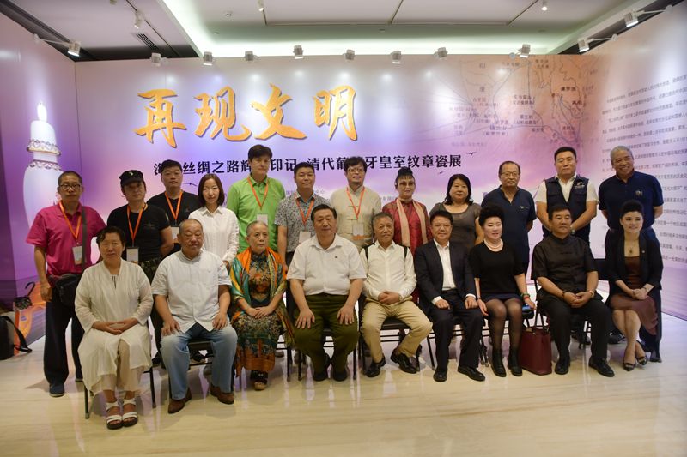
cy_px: 228
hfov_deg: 73.8
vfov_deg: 53.1
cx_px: 344
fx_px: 458
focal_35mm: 24
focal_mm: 16
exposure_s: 1/100
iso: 400
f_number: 3.5
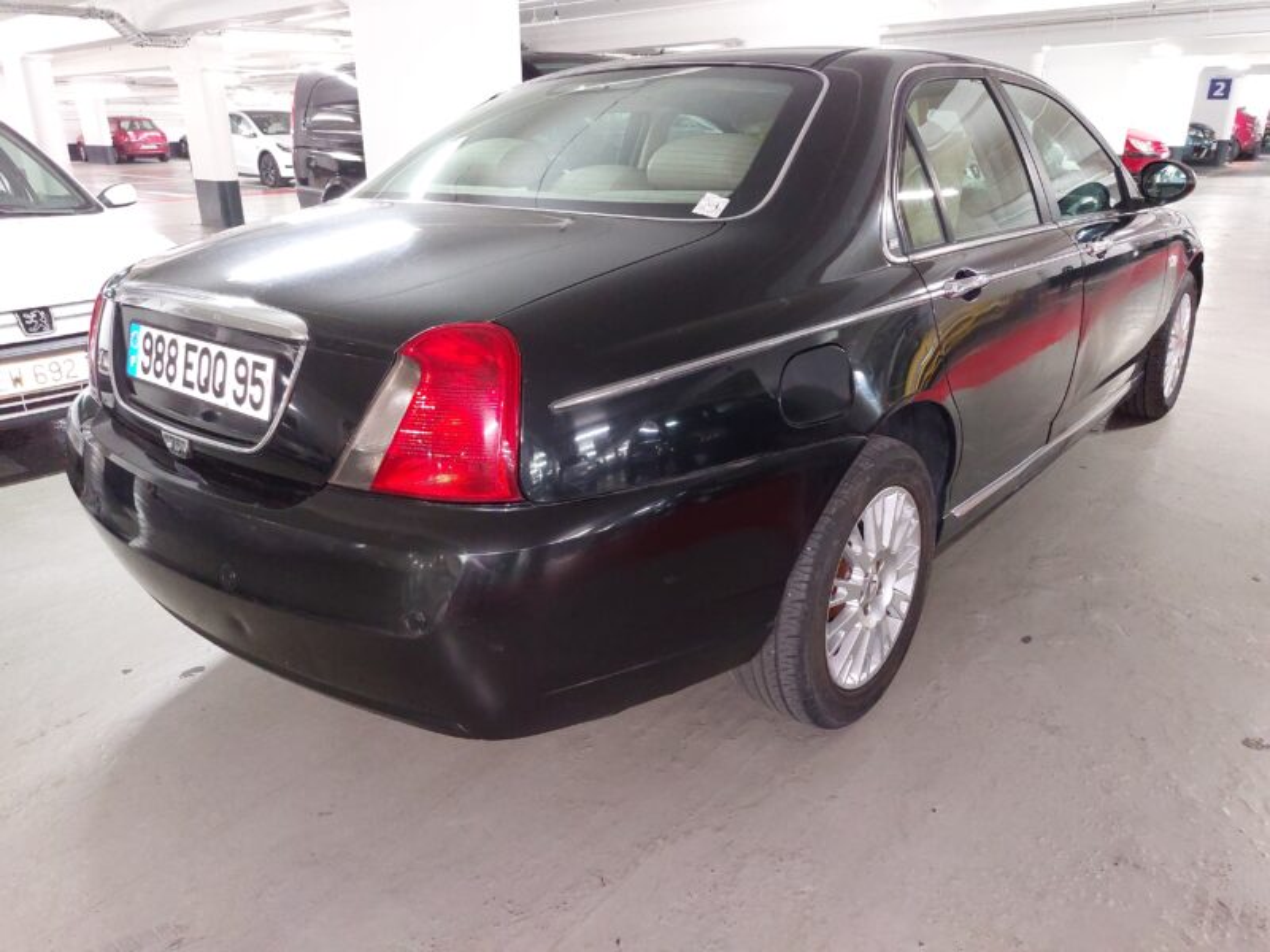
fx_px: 917
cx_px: 635
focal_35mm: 25
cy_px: 476
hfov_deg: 69.4
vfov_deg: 54.9
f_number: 1.8
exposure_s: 1/25
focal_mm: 5.23
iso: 640
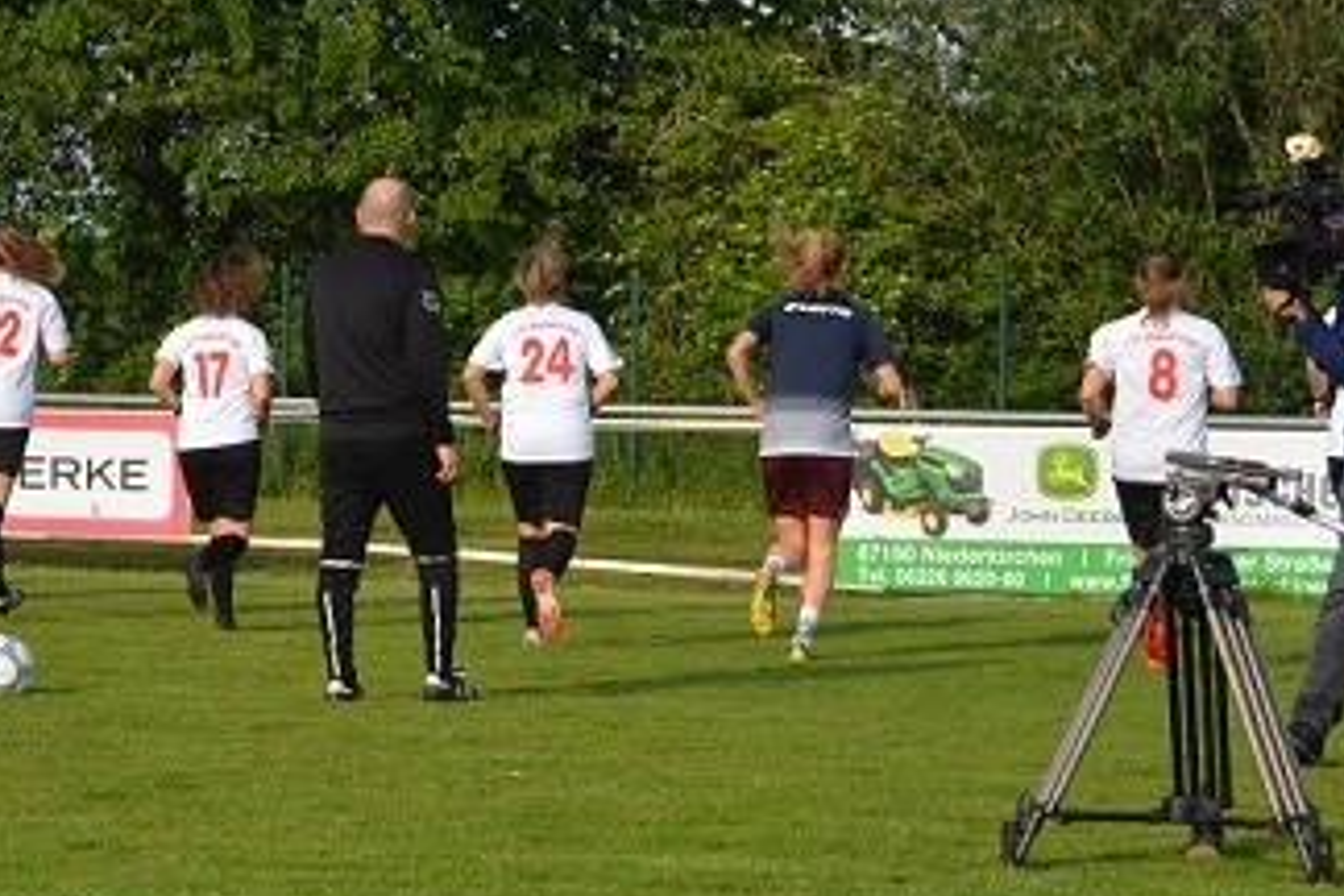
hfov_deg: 24.8
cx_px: 606
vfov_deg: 16.7
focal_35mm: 82
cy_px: 415
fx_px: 3057
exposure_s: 1/1600
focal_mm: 31
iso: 400
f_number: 6.3
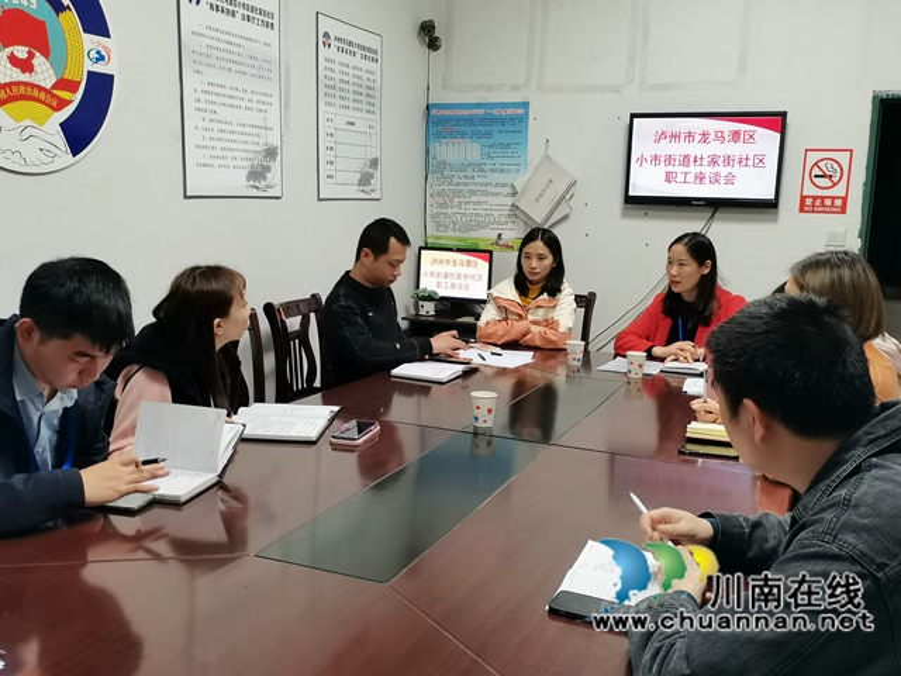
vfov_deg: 44.2
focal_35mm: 32
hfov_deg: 56.8
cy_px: 338
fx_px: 833
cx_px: 450
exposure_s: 1/50
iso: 250
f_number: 1.8
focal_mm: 5.58
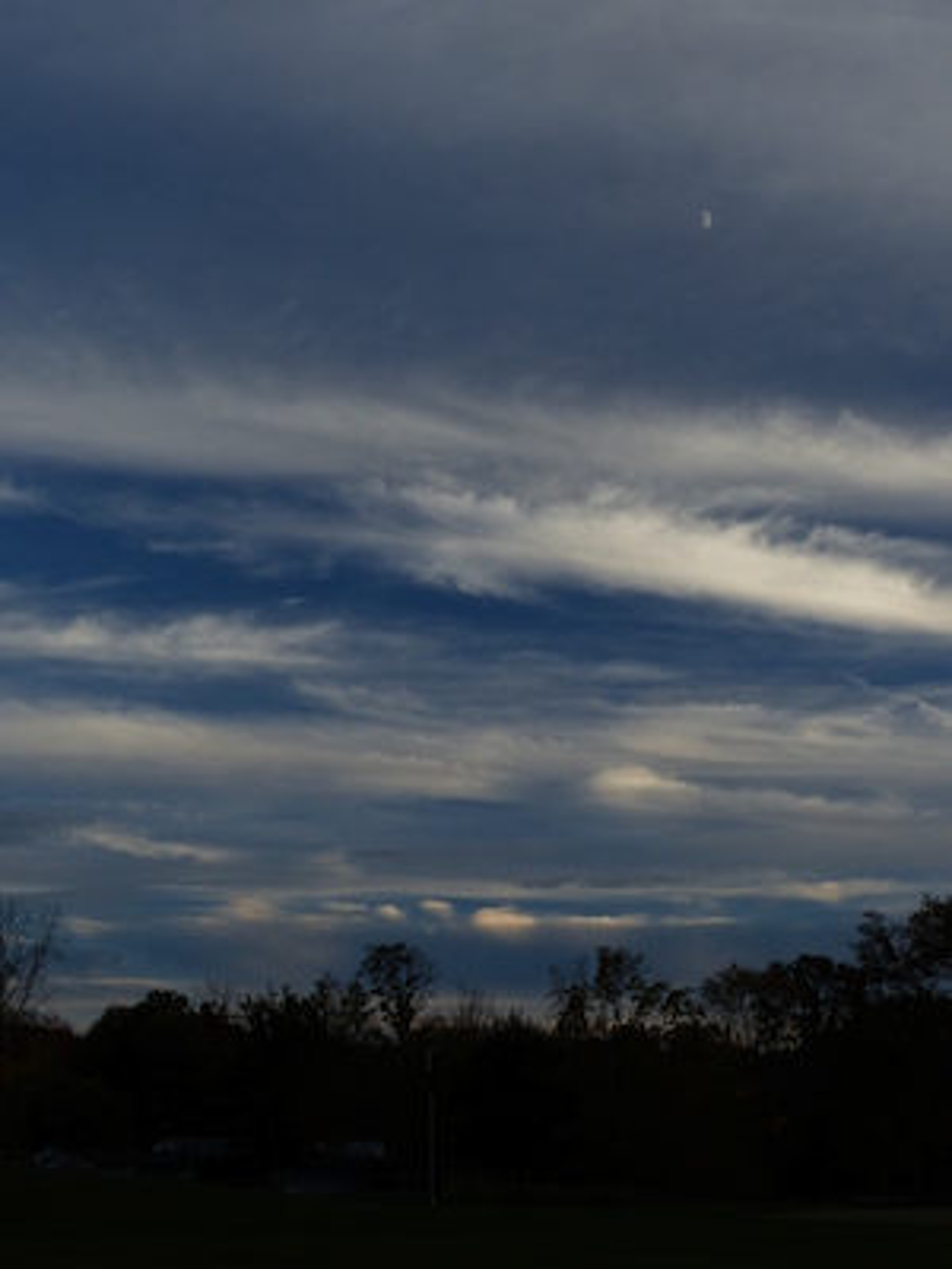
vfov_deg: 38.9
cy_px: 634
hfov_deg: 29.7
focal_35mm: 49
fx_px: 1797
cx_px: 476
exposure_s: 1/125
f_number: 4
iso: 100
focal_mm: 8.7
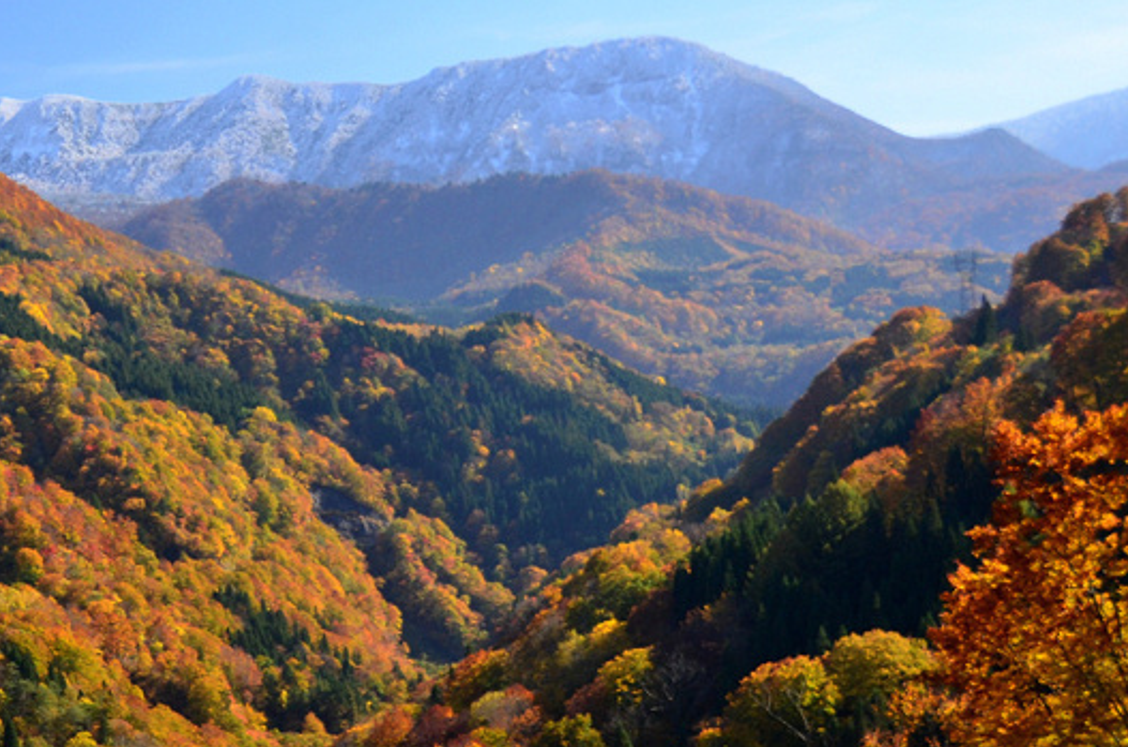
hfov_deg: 28.1
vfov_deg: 19.2
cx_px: 186
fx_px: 2189
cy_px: 589
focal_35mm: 70
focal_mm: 24
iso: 200
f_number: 5
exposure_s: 1/250
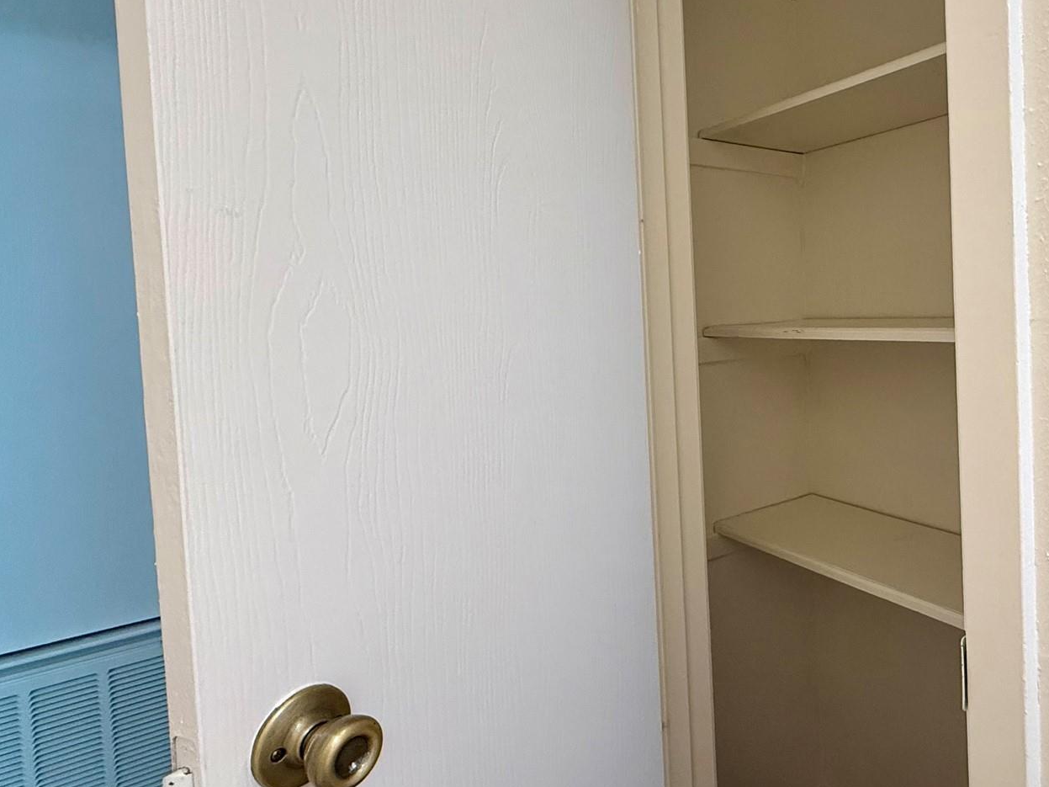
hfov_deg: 69.8
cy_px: 332
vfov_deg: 58.6
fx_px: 697
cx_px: 766
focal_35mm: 23
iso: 250
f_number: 2.2
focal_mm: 2.22
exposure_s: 1/60
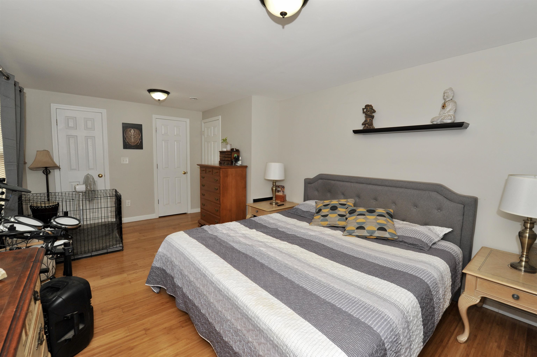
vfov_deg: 77.2
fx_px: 224
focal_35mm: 15
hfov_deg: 100.4
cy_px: 178
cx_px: 268
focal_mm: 15
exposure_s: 1/60
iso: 720
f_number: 7.1
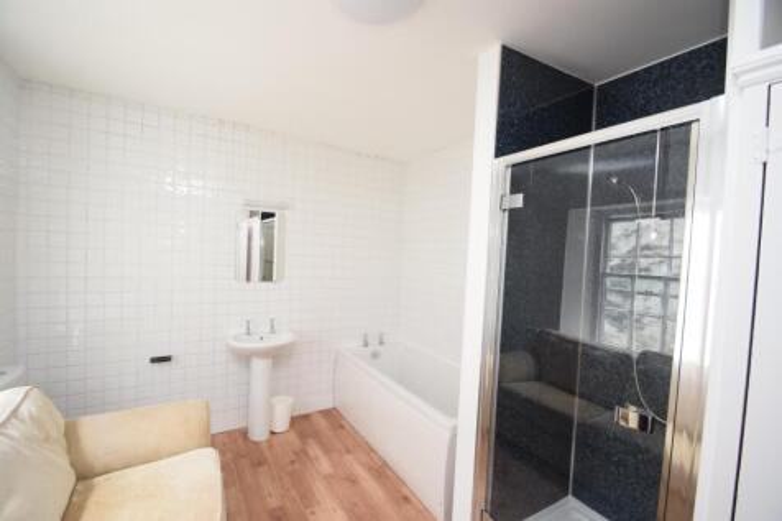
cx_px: 391
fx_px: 326
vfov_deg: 77.3
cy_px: 260
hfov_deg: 100.4
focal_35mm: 15
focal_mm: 10
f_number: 5.6
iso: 800
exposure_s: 1/100
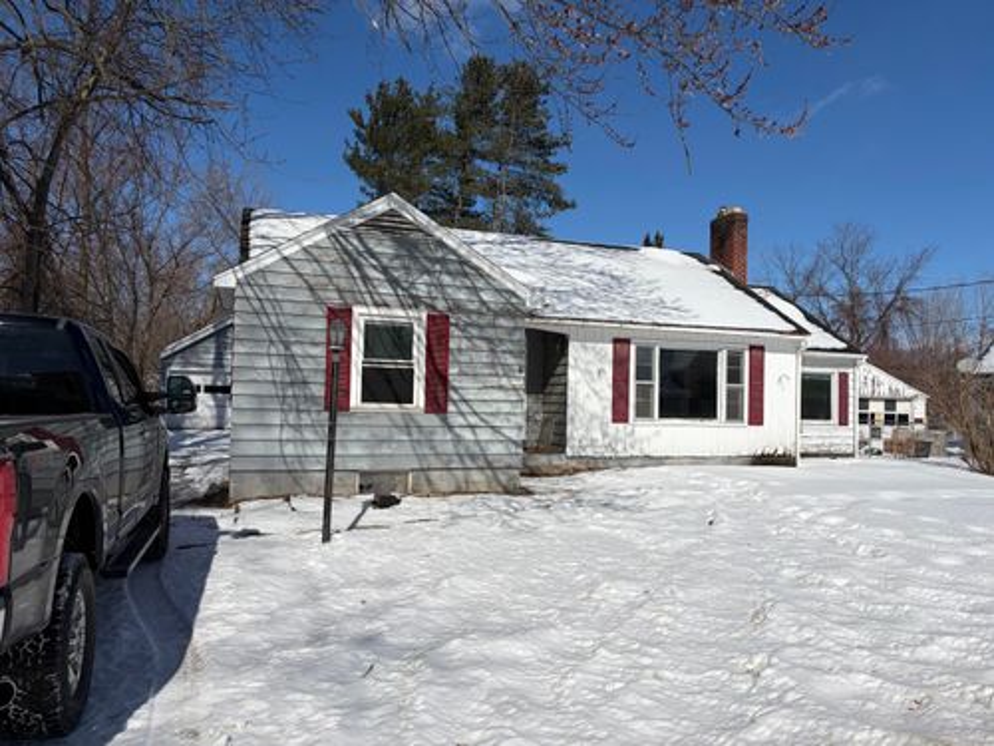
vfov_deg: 53.1
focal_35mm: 26
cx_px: 497
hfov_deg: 67.3
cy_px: 373
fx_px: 747
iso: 50
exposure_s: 1/11905
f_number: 1.6
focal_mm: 5.96
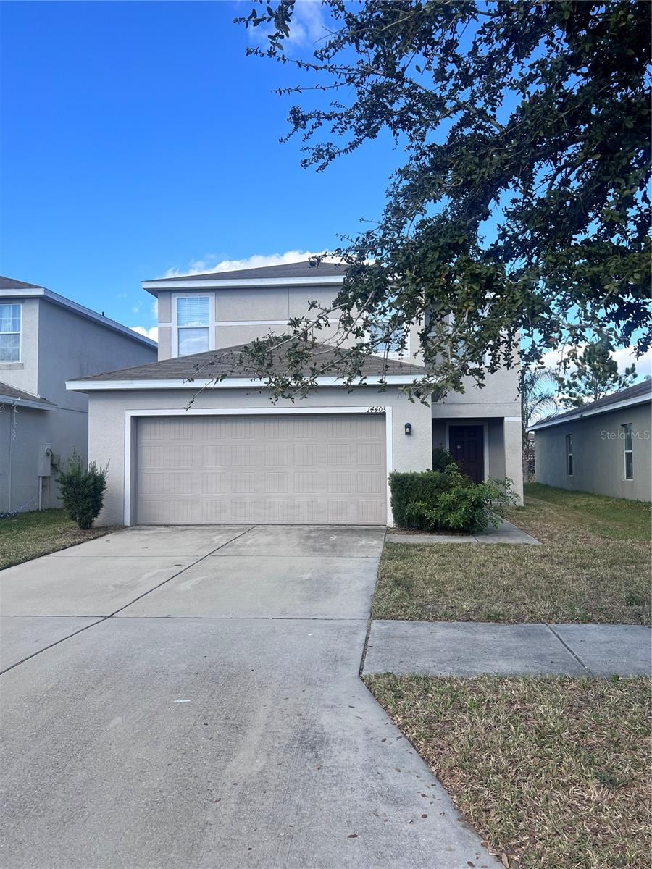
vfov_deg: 67.3
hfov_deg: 53.1
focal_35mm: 26
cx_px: 326
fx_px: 653
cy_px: 434
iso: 50
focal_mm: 5.7
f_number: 1.5
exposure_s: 1/2457
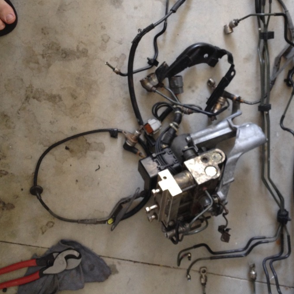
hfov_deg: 27.1
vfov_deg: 27.3
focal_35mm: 63
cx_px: 201
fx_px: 605
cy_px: 121
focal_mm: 4.28
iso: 80
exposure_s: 1/20
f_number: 2.4
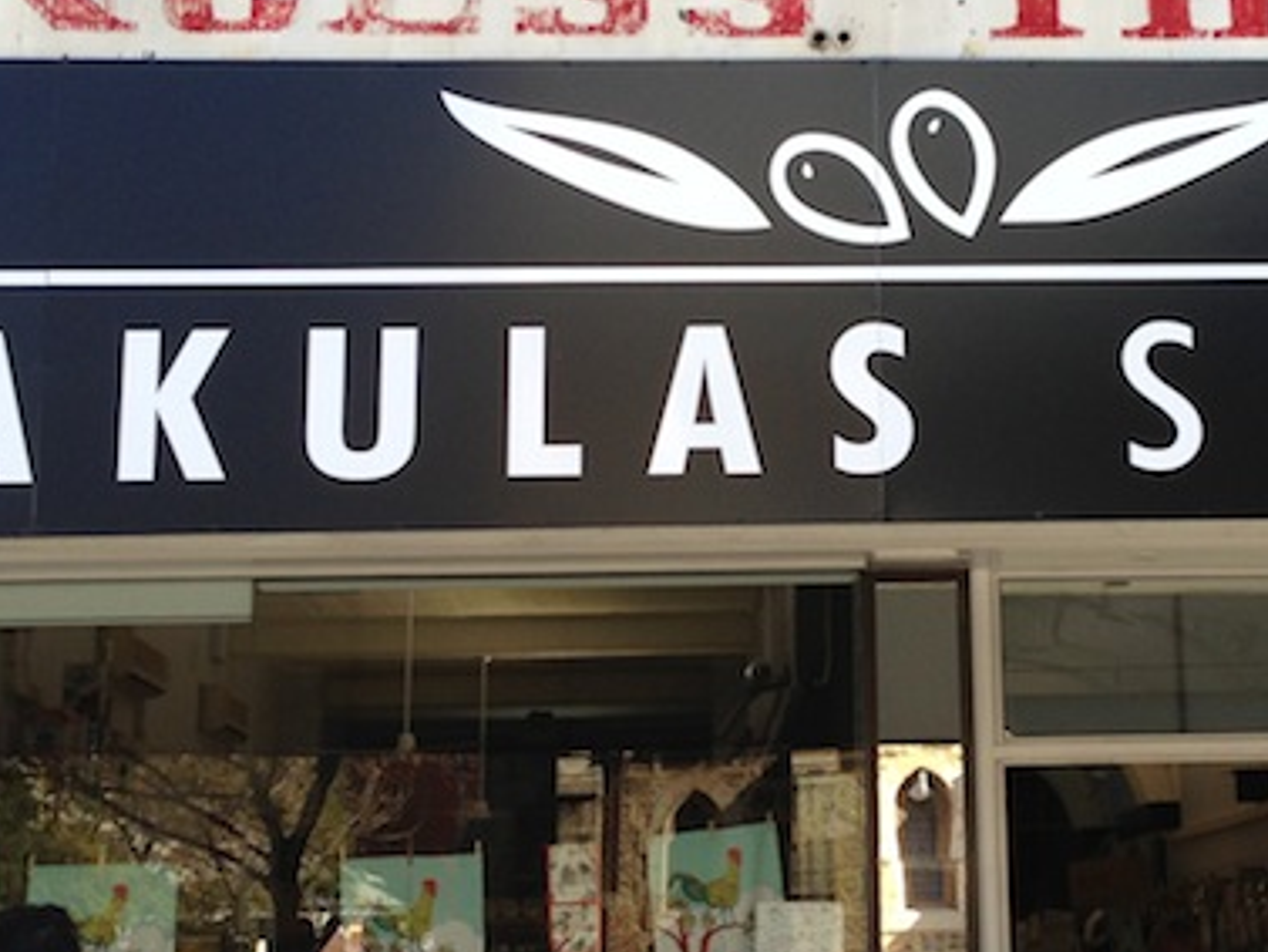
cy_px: 454
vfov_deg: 21.0
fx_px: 2565
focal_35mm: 70
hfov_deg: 27.6
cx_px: 844
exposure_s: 1/251
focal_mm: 4.13
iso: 50
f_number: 2.4
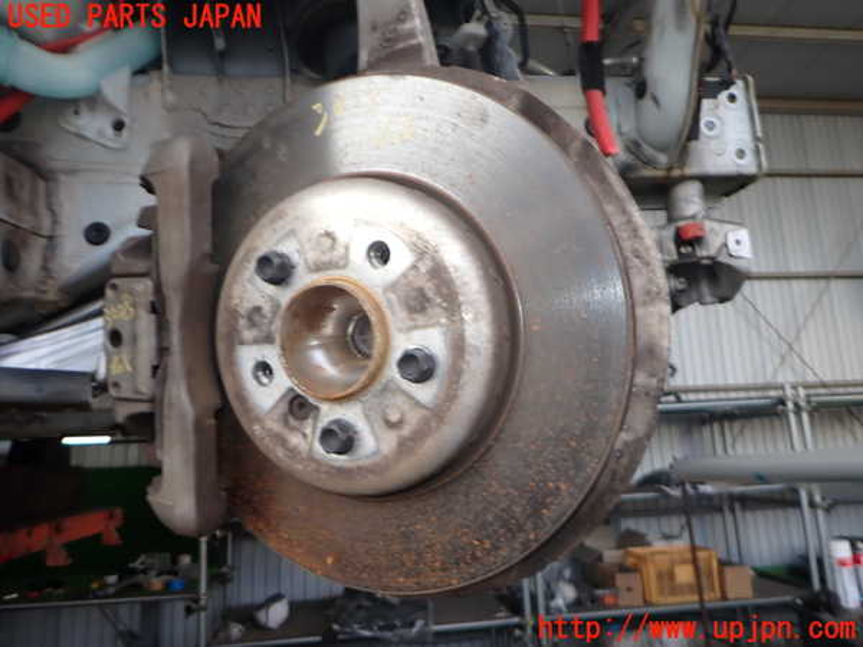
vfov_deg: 54.9
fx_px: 623
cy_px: 324
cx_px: 432
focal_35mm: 25
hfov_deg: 69.4
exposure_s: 1/30
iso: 100
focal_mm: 4.5
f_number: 5.6
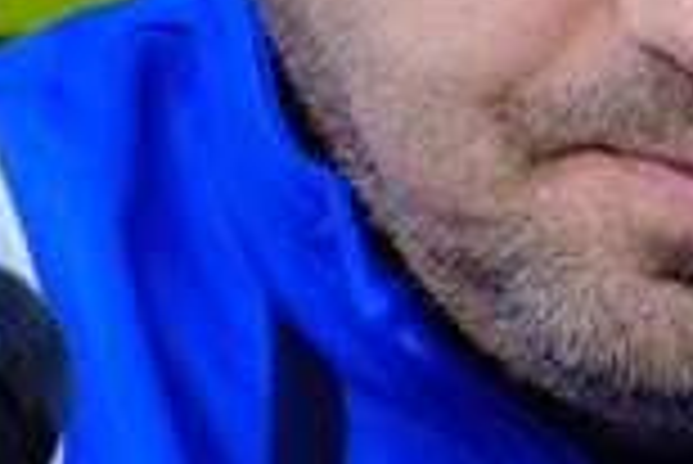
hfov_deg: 1.4
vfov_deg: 1.0
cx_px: 783
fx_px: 27572
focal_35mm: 1431
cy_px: -227
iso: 2000
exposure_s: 1/80
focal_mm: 230
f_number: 6.7
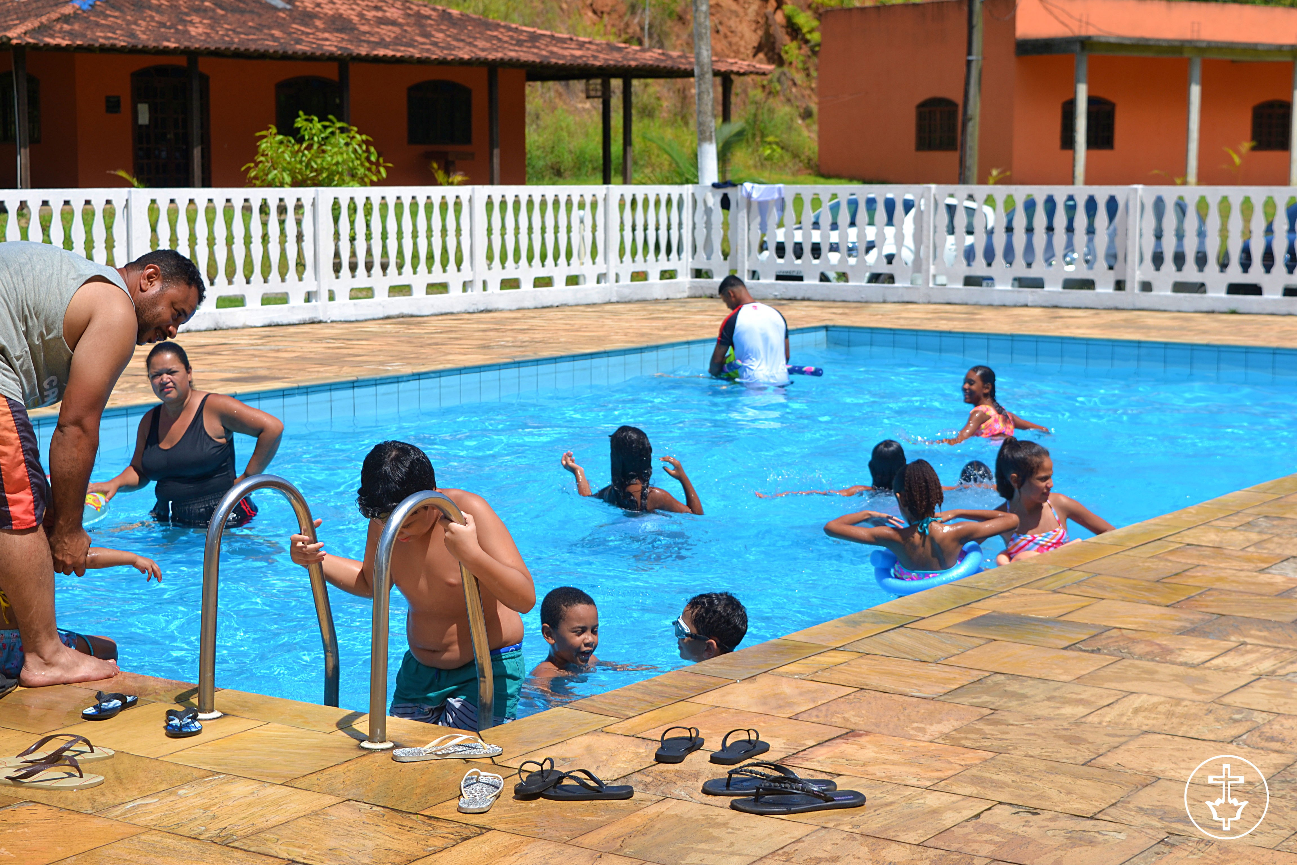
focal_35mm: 63
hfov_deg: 31.9
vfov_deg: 21.6
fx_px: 2270
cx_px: 648
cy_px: 432
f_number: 9
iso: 100
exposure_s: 1/320
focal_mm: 42
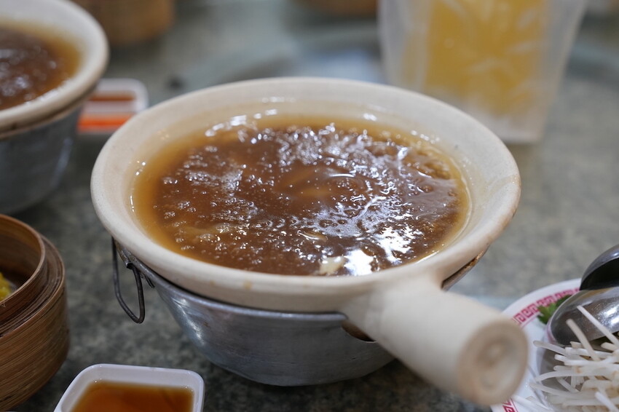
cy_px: 206
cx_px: 310
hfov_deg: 33.9
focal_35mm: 59
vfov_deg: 23.0
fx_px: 1014
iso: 1250
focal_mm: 59
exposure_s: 1/80
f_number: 3.5
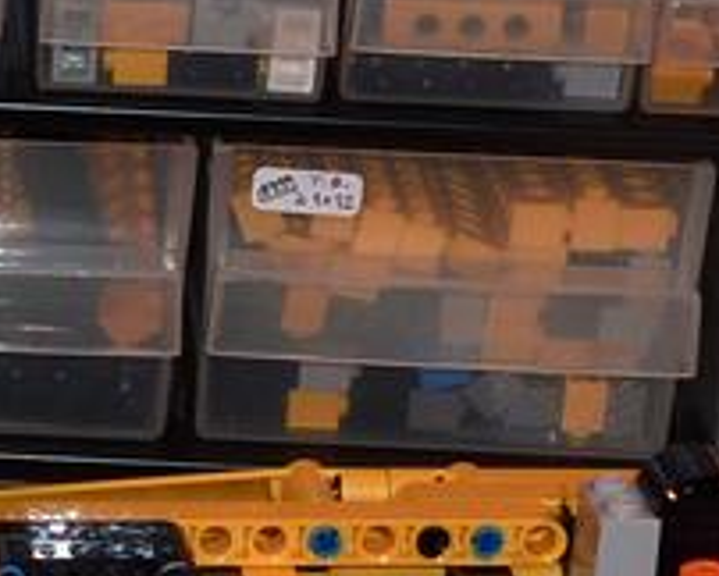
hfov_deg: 10.2
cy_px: 782
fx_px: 3898
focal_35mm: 183
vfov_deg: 8.3
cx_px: -402
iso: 100
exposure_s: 1/30
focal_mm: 6.1
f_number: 3.6
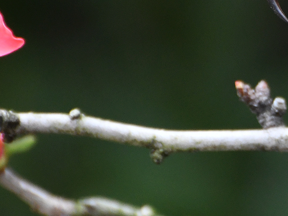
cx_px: 234
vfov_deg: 1.2
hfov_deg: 1.5
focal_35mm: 1286
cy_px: 8
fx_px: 10701
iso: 1600
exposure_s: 1/320
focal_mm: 300
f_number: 5.6
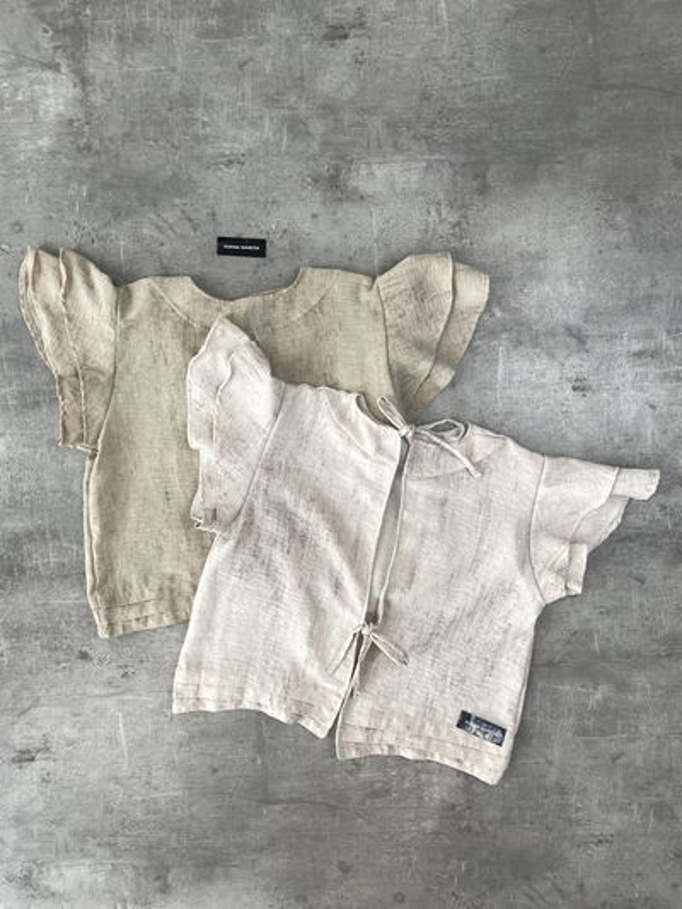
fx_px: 683
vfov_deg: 67.3
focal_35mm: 26
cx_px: 341
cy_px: 454
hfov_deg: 53.1
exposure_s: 1/121
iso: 40
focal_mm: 4.2
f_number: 1.6
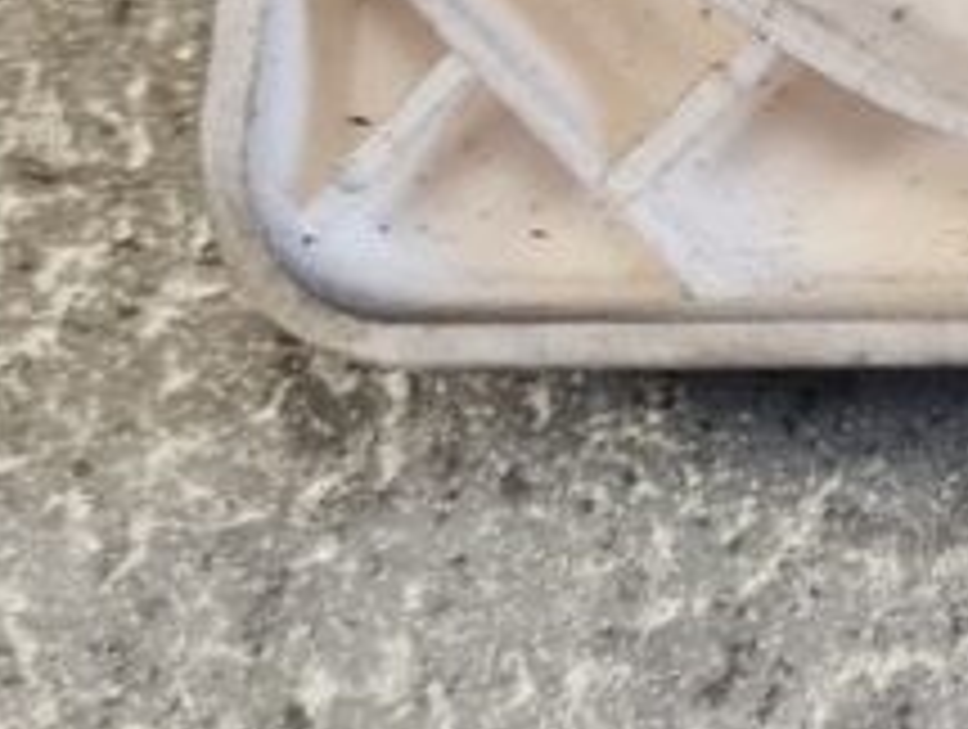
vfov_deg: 8.5
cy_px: -544
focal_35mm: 169
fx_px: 4734
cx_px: 1886
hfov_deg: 10.7
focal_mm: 5.4
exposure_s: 1/100
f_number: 1.8
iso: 250
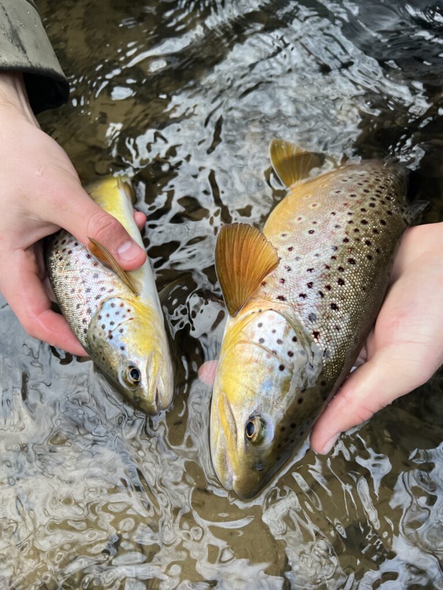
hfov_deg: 53.1
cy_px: 295
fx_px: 444
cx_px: 222
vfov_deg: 67.3
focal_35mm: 26
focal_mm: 5.7
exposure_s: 1/121
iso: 100
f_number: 1.5
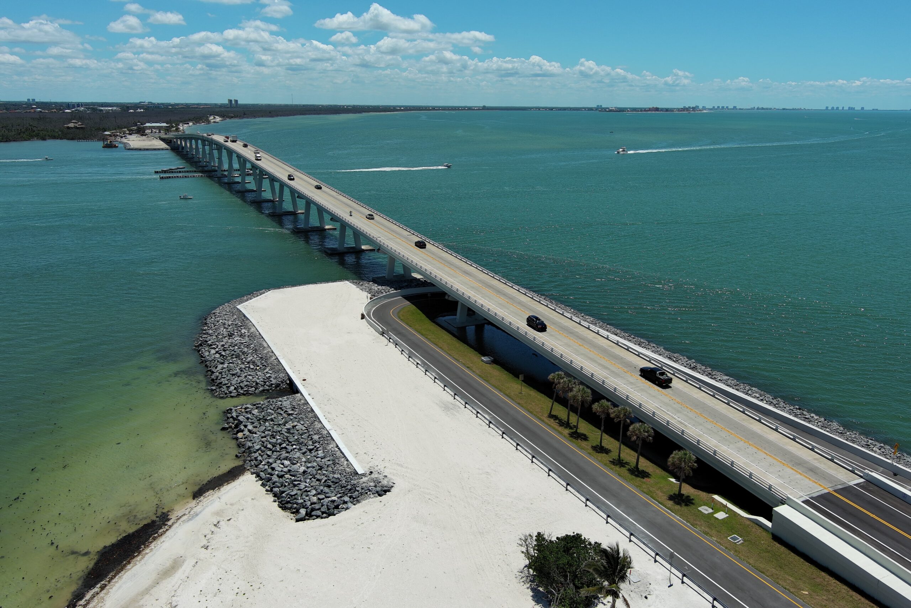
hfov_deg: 63.7
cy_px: 304
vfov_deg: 45.0
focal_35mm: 29
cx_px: 456
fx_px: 734
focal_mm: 10.57
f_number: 2.8
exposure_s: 1/397
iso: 100
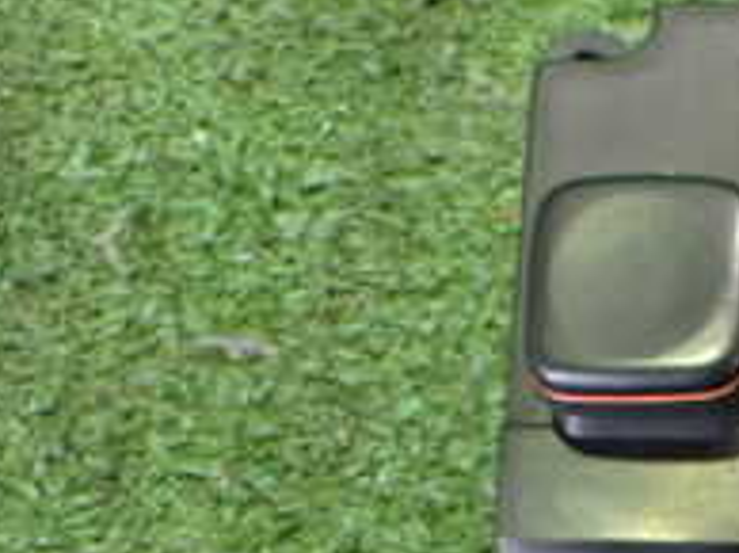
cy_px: 664
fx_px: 1983
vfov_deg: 15.3
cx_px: 750
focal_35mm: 93
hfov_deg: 20.4
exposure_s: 1/30
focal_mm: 5.4
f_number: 2.3
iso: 1000
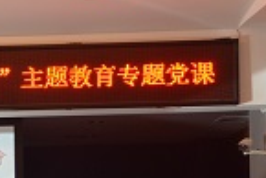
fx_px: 1561
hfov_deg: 9.4
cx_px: -172
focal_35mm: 211
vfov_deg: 6.4
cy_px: 267
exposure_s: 1/30
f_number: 4.5
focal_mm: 40
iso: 800
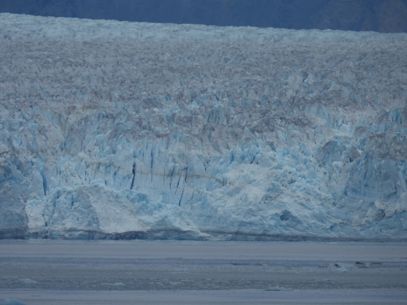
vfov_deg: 1.2
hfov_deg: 1.7
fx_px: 14109
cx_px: 204
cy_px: 152
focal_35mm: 1200
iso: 110
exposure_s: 1/500
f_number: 6.3
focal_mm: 214
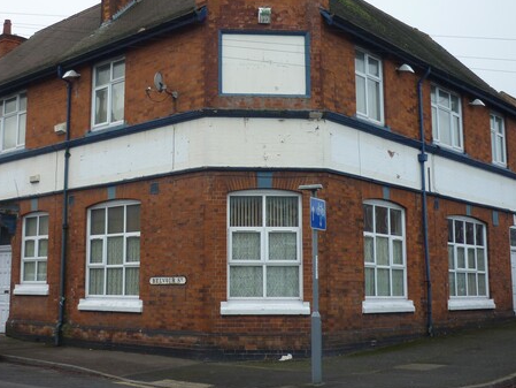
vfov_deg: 30.7
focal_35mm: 47
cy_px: 135
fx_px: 701
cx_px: 209
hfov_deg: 40.3
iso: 80
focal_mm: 5.5
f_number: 2.8
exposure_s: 1/160
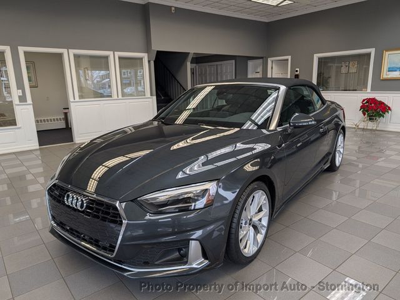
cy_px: 150
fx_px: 277
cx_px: 200
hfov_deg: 71.6
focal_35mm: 24
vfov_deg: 56.8
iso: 19
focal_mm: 6.9
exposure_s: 1/177
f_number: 1.68
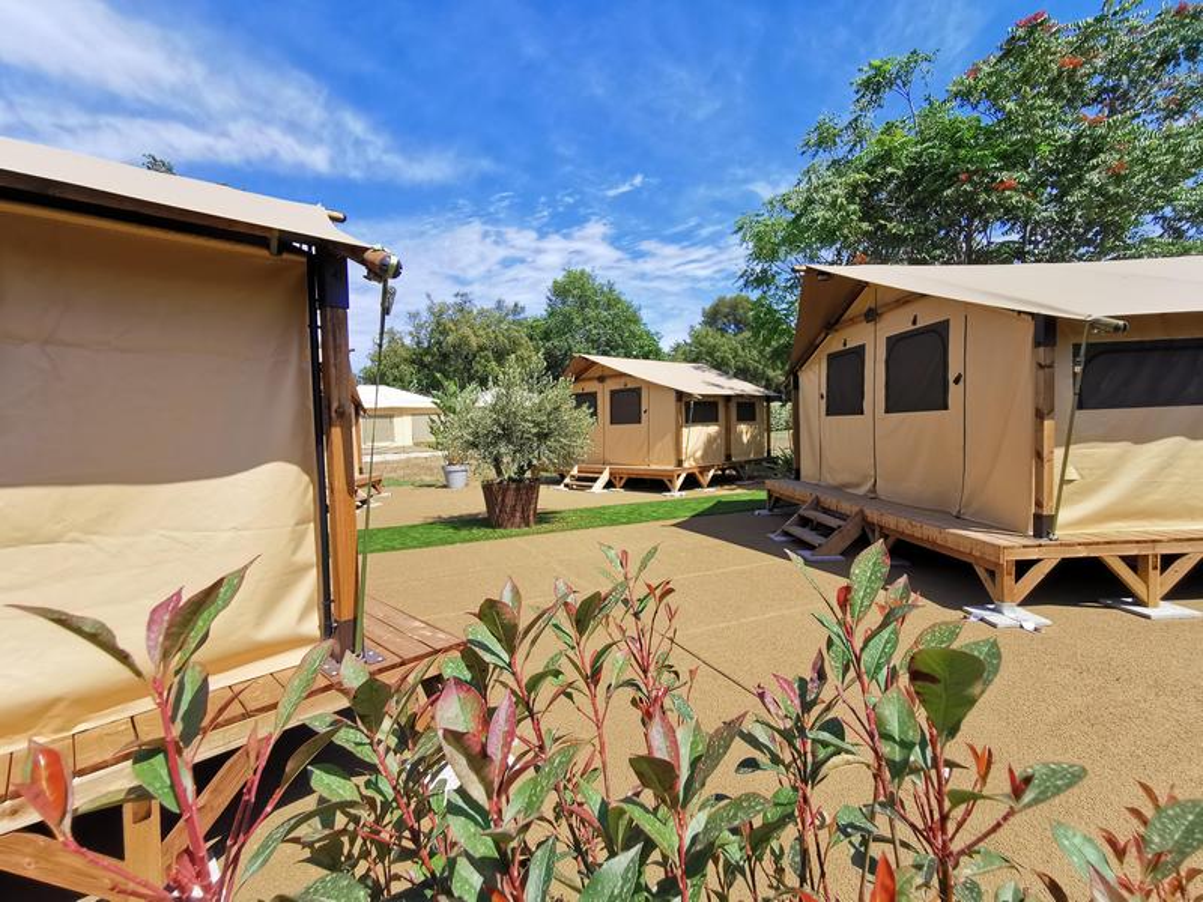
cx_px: 602
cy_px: 451
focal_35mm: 16
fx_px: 556
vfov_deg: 78.1
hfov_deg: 94.5
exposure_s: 1/707
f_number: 2.2
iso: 50
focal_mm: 2.35
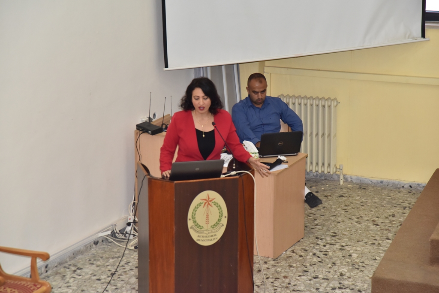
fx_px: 1463
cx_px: 220
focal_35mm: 120
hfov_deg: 17.1
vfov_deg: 11.4
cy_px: 146
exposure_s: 1/200
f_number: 5.6
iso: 1600
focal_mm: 120
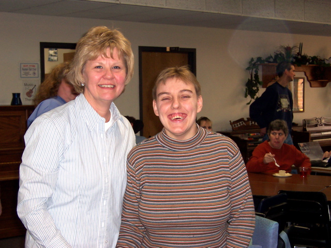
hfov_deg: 23.6
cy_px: 124
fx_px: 794
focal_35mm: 83
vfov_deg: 17.8
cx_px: 166
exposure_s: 1/90
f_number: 4
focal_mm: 12.8
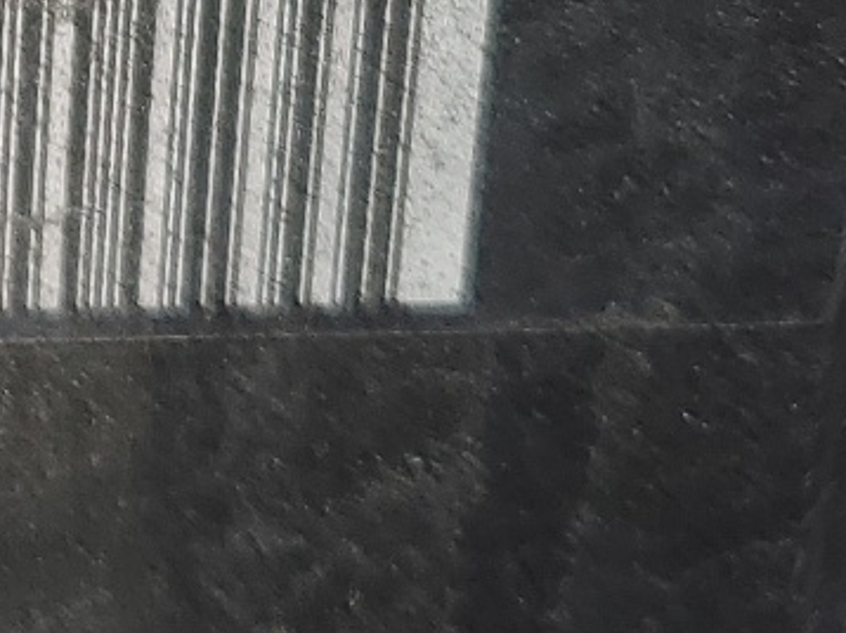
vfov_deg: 9.0
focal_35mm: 155
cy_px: -637
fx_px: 3786
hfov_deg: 12.0
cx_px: -503
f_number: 1.5
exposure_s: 1/123
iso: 50
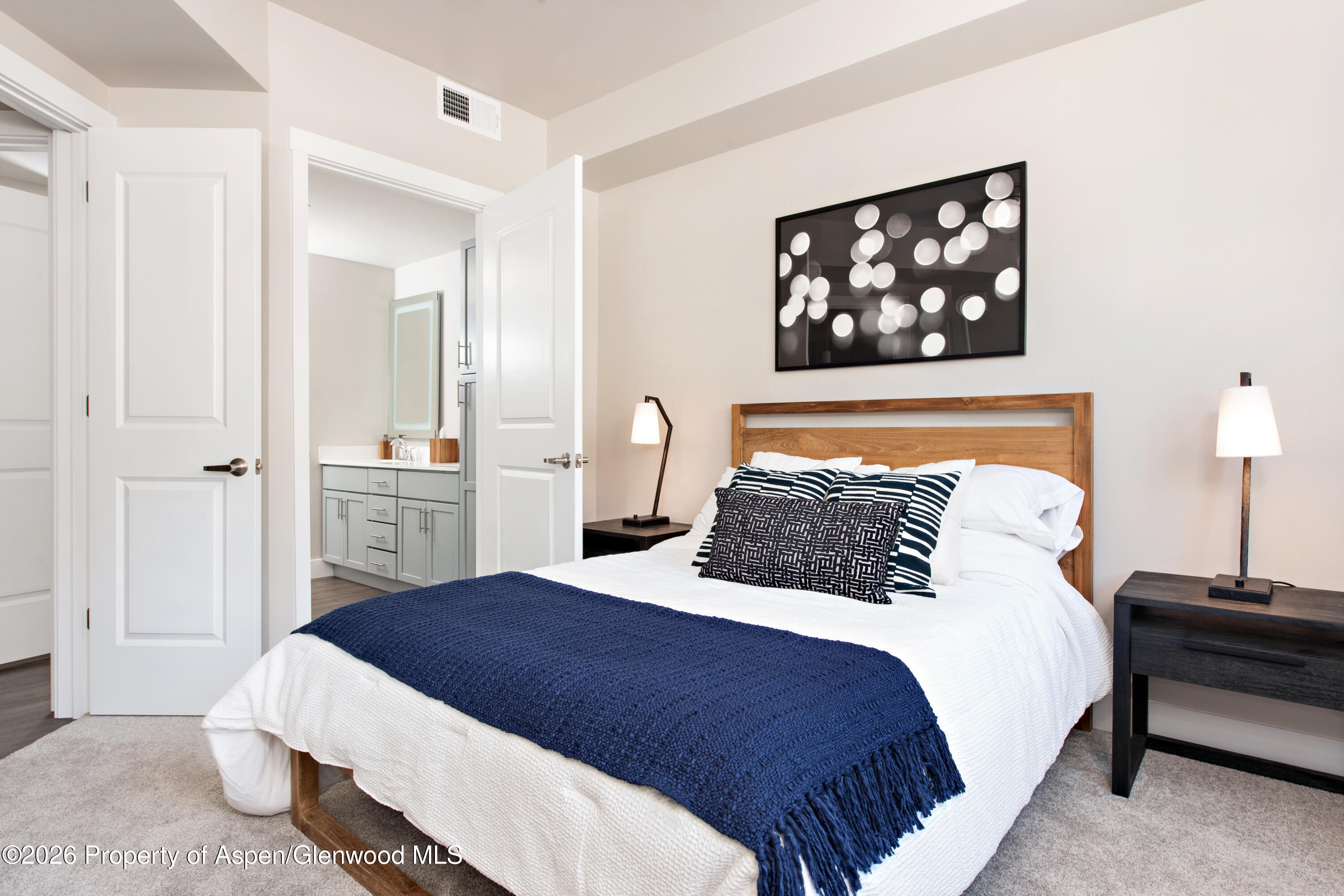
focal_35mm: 19
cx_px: 672
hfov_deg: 86.9
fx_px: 709
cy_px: 448
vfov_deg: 64.6
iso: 500
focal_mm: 19
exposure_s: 1/20
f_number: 9
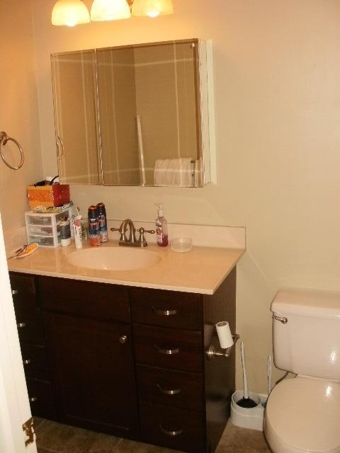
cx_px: 170
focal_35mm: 36
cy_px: 226
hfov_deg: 39.7
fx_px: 471
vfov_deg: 51.4
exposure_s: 1/30
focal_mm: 6.3
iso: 160
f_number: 3.5
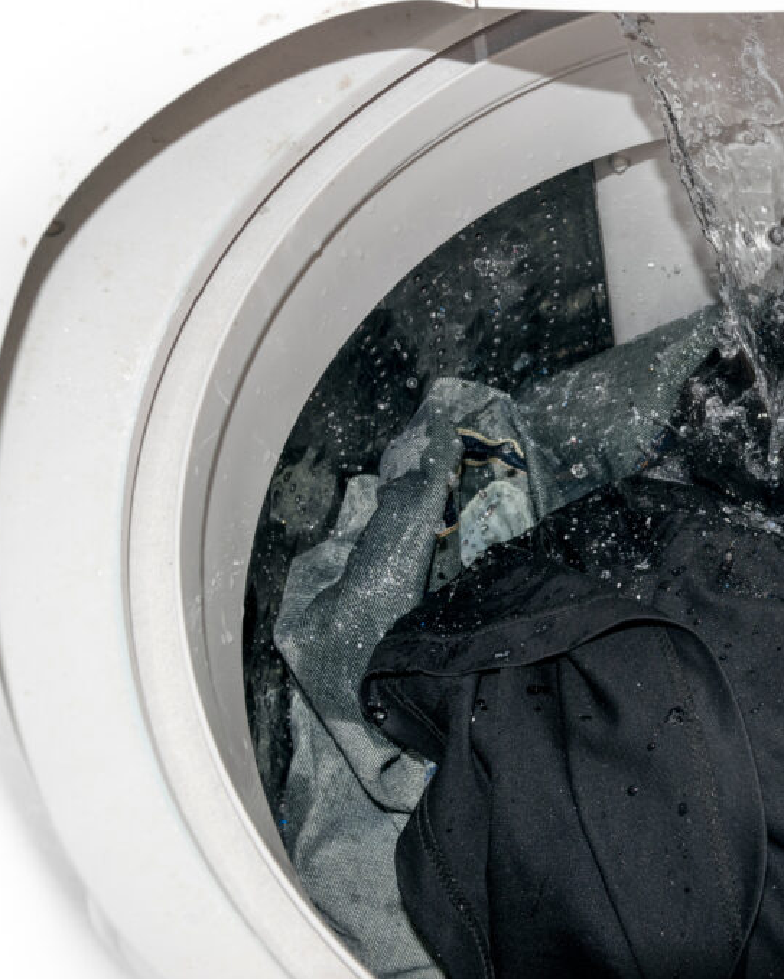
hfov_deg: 28.4
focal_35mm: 51
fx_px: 1478
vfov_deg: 36.6
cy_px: 492
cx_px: 729
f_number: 8
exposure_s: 1/60
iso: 100
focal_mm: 24
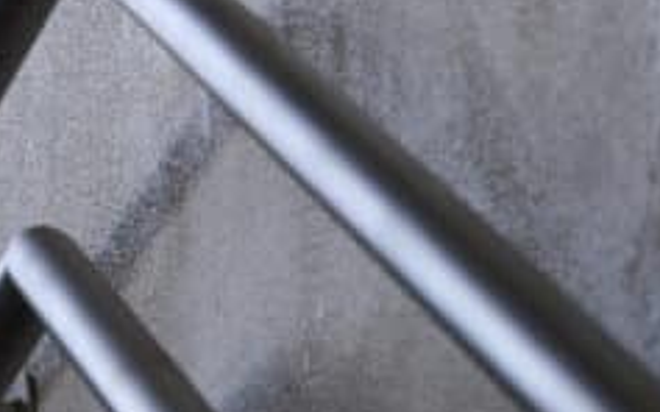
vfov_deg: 4.2
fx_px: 5557
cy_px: 362
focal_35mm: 309
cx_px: 189
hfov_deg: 6.8
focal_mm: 120
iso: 100
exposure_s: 1/25
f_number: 13
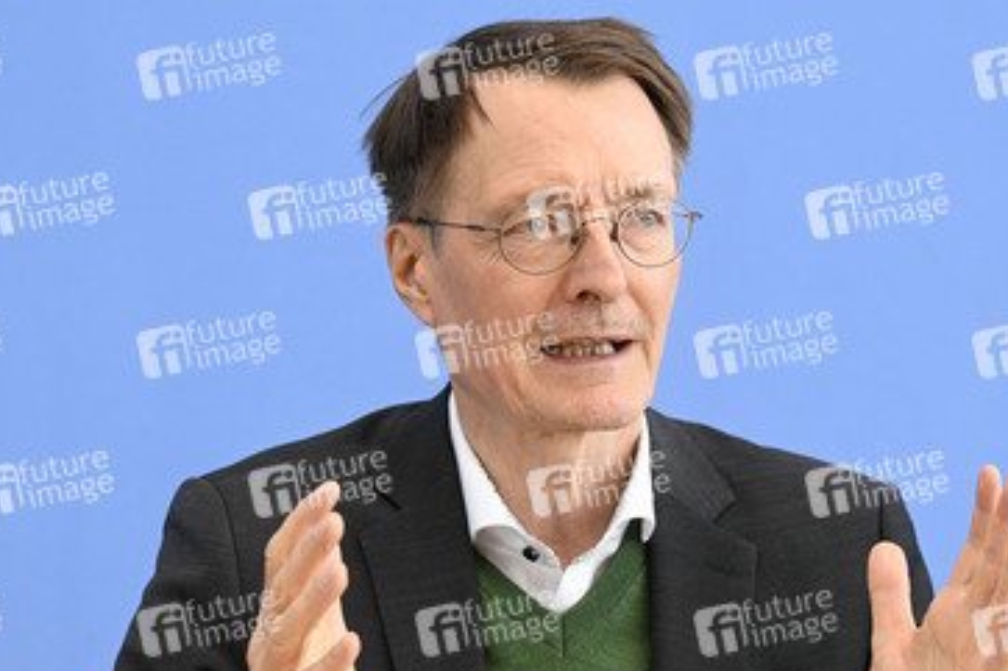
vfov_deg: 8.5
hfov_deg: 12.7
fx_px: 4534
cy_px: 415
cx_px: 525
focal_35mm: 162
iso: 4000
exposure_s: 1/500
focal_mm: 130
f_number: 7.1
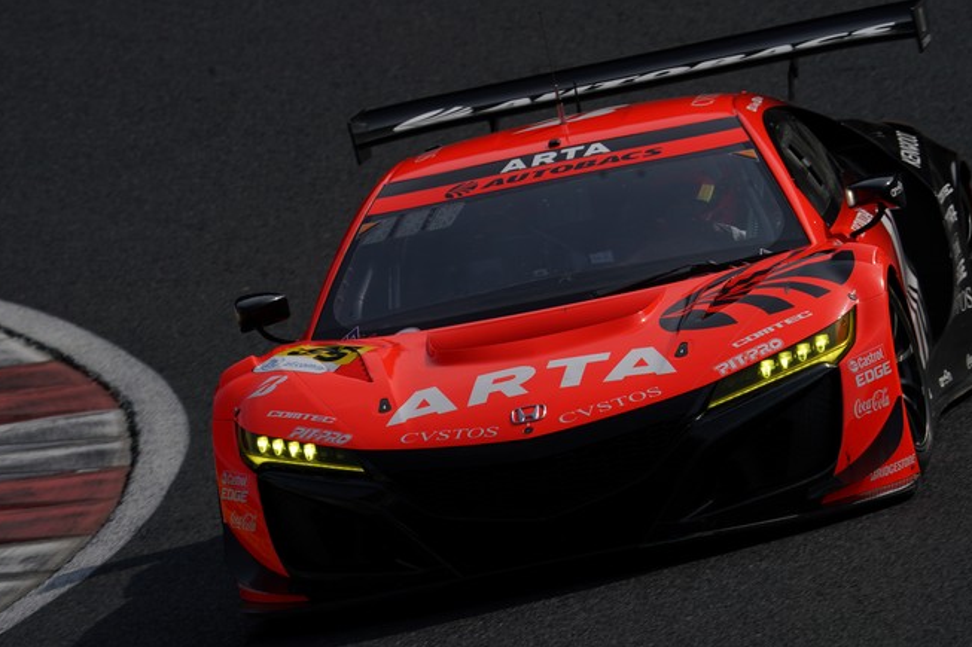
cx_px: 490
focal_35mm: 539
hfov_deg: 3.8
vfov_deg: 2.5
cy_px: 303
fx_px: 14548
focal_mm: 489
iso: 100
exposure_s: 1/400
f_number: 11
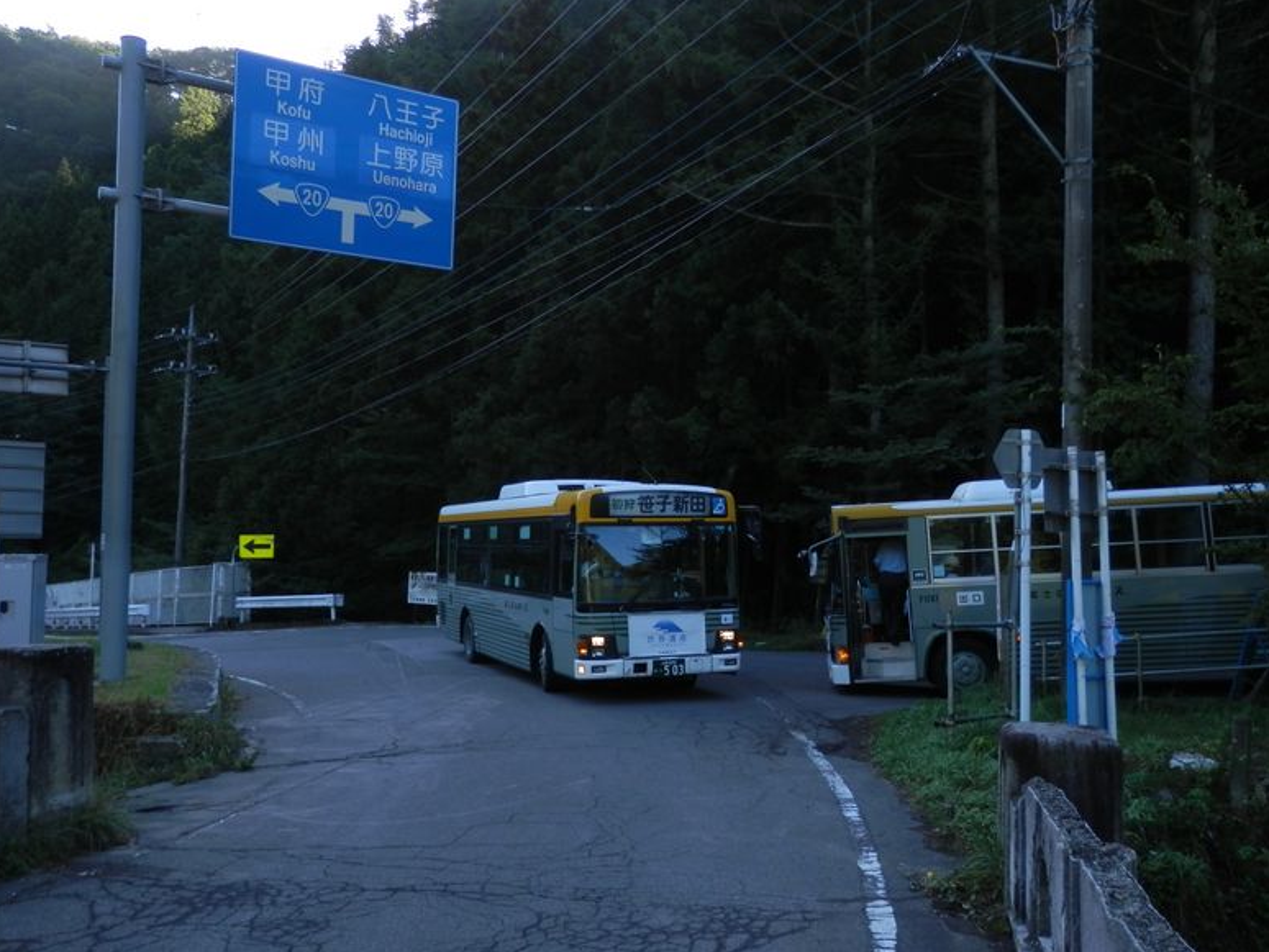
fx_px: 1137
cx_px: 648
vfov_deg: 45.5
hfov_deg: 58.3
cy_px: 478
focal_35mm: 31
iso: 80
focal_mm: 5.5
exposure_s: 1/160
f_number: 3.3
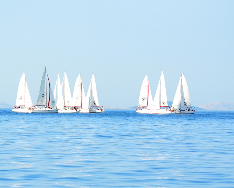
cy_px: 102
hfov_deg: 7.9
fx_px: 1687
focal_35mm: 244
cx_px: 82
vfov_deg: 6.3
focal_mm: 125
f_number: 5
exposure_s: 1/8000
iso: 2000
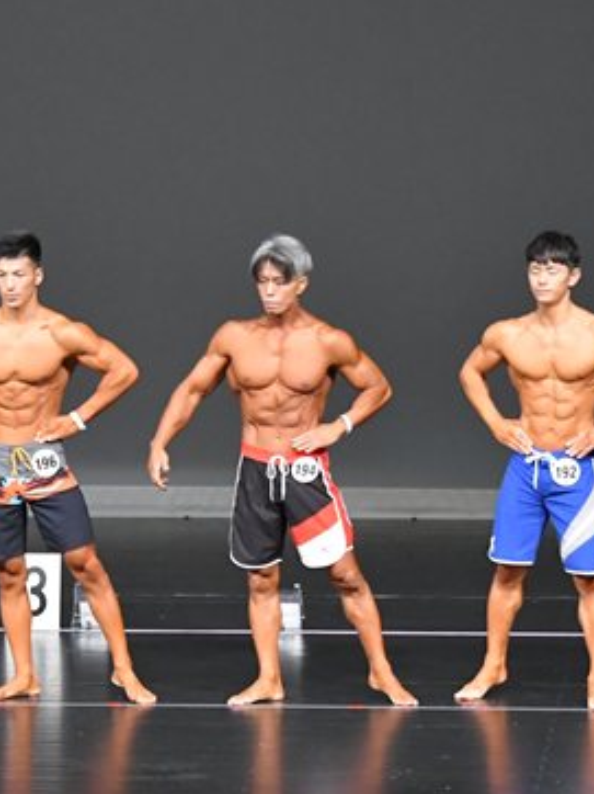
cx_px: 3
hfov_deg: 4.3
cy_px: 434
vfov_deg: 5.7
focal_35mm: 346
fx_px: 7926
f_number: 5.6
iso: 5000
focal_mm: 112
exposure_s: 1/400
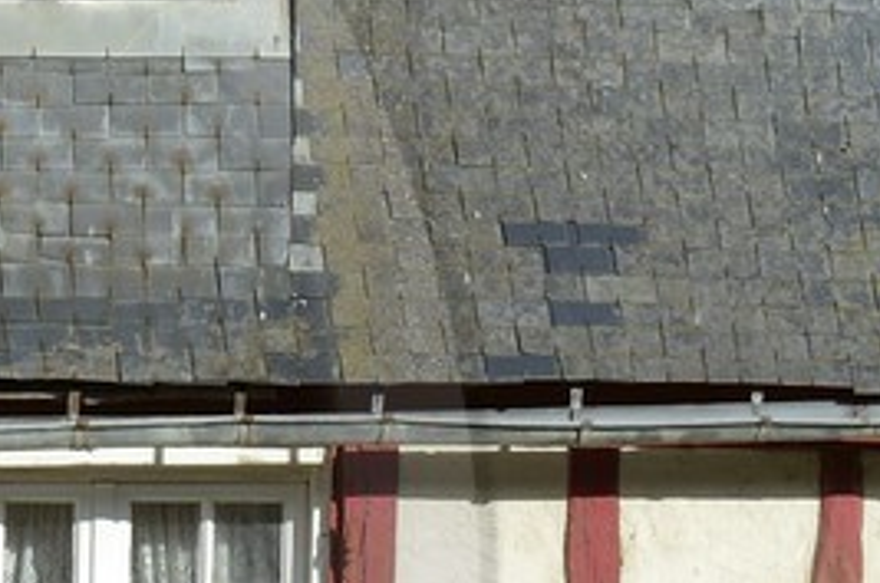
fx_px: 19764
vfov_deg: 1.7
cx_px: -873
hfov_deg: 2.5
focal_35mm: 810
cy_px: 627
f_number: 11
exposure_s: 1/200
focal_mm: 135
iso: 200
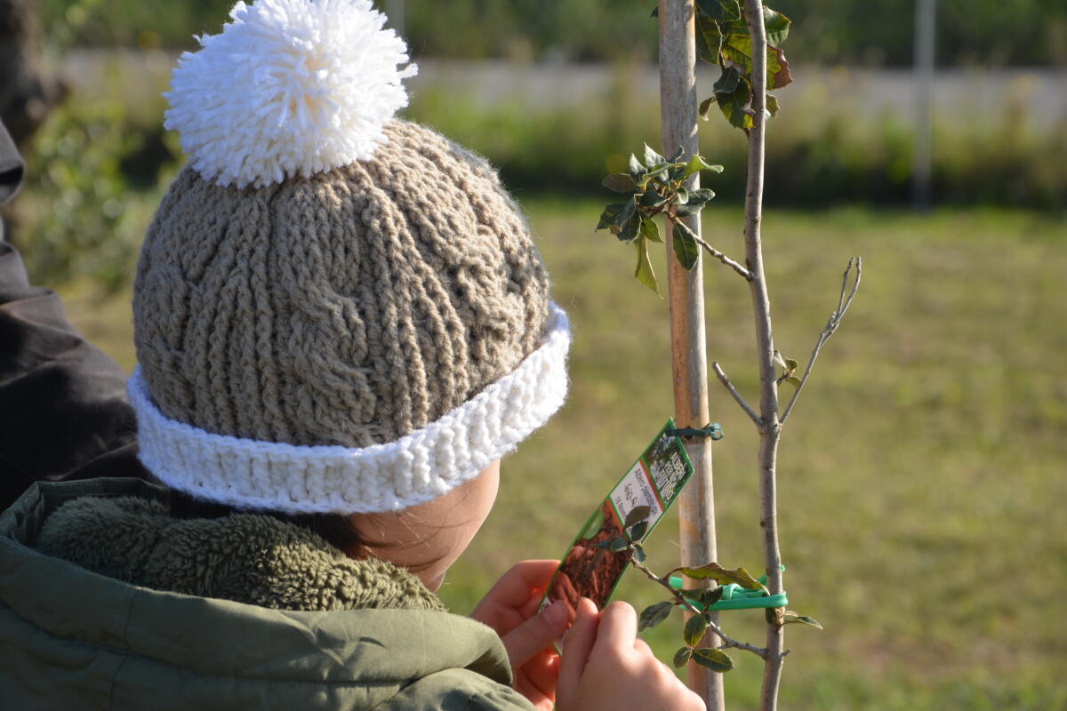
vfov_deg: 8.7
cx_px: 534
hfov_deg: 13.0
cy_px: 356
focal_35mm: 158
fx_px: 4668
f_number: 8
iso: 140
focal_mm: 105
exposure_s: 1/250
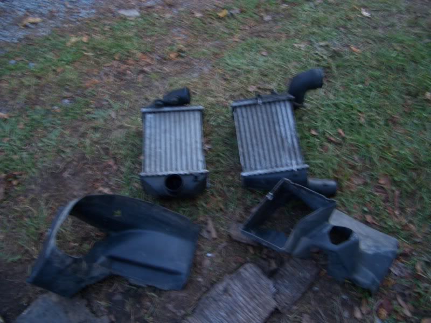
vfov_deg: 40.7
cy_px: 162
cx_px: 216
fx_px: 436
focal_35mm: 35
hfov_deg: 52.6
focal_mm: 5.8
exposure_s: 1/8
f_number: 2.6
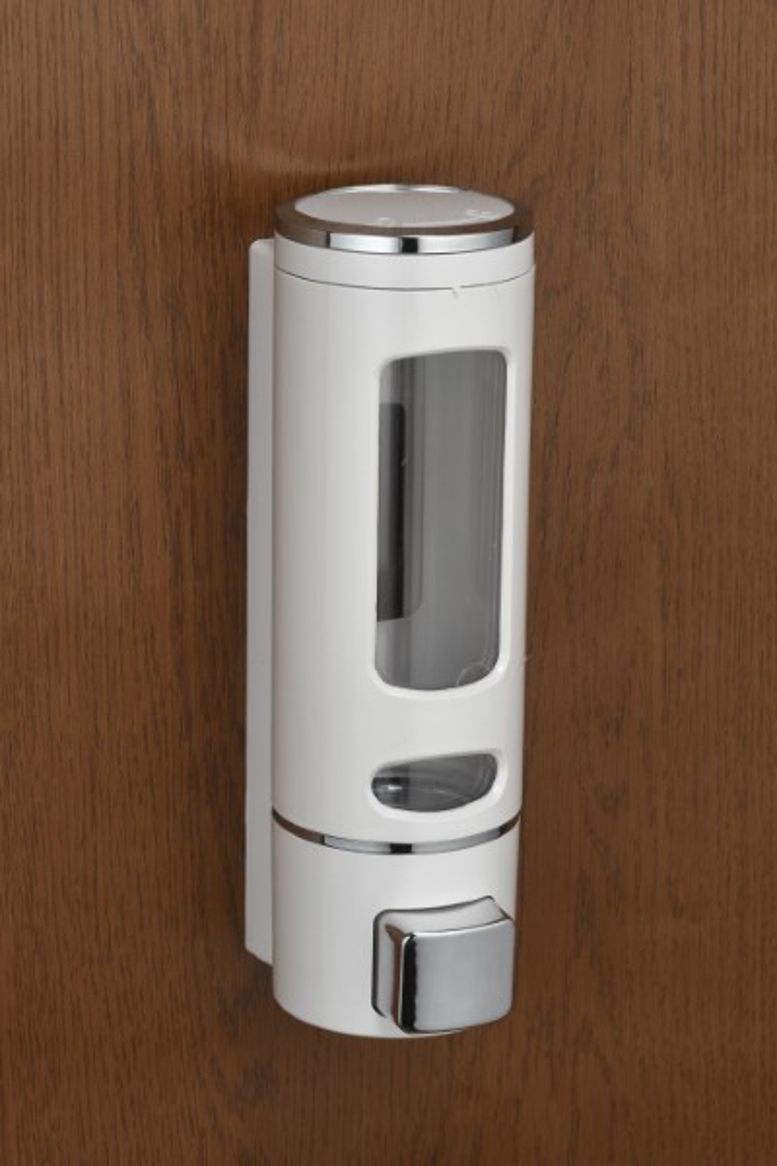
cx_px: 388
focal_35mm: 127
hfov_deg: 10.8
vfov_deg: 16.1
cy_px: 583
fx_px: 4111
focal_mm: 85
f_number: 16
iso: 100
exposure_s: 1/30
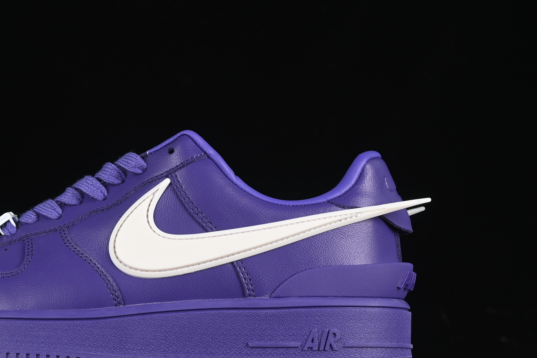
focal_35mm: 113
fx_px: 1685
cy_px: 214
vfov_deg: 12.1
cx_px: 133
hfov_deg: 18.0
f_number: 7.1
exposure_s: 1/80
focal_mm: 50
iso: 160
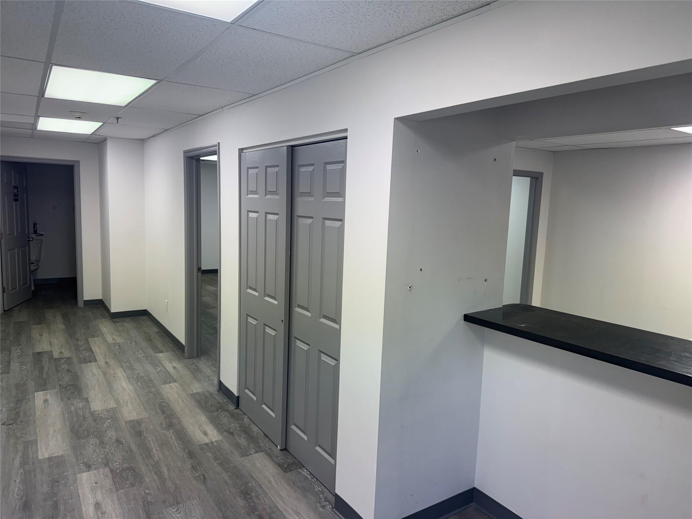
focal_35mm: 24
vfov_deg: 56.8
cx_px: 346
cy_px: 260
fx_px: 480
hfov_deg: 71.6
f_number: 1.78
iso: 80
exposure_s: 1/137
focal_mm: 6.76
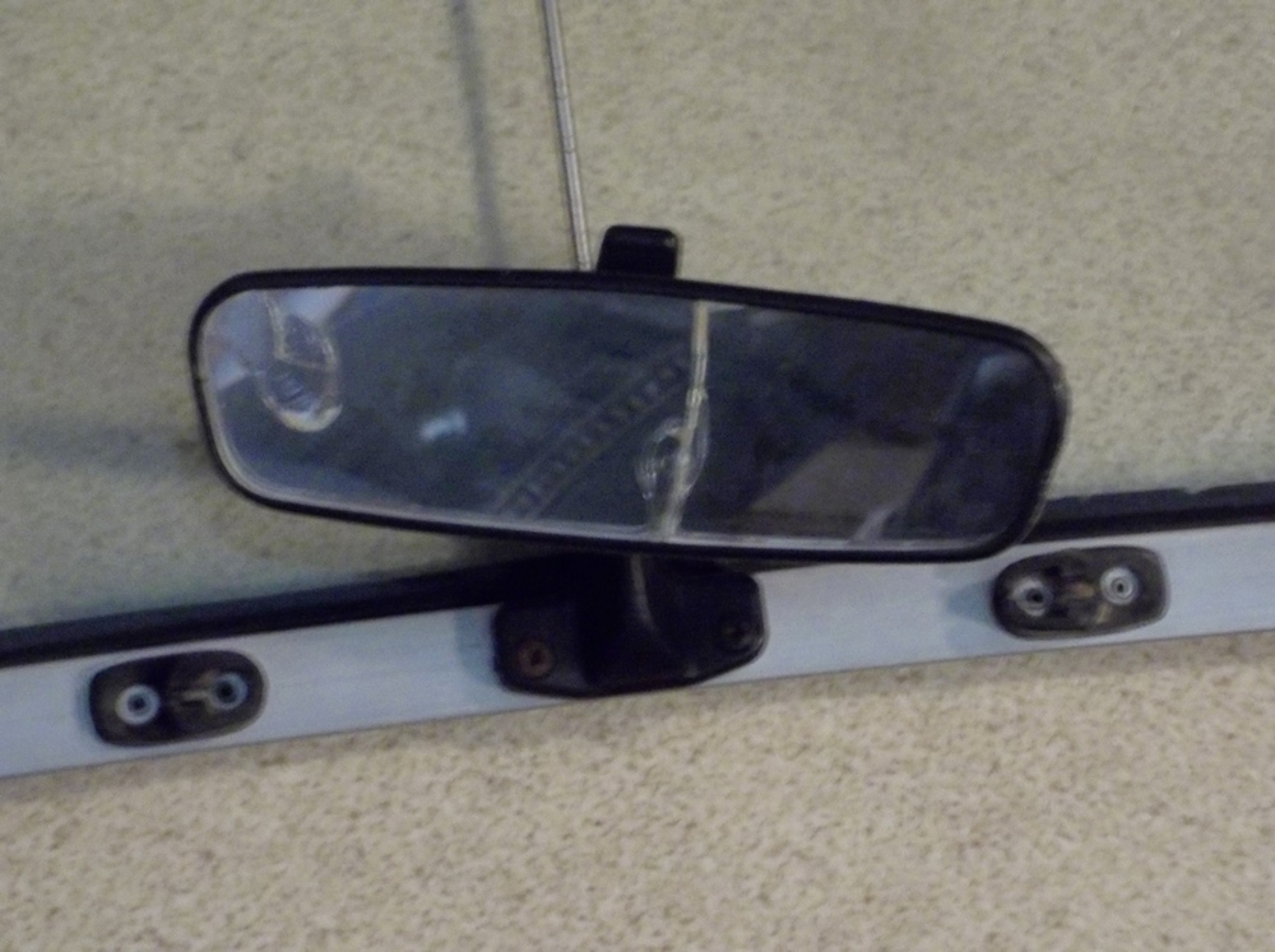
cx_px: 638
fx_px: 4965
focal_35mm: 135
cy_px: 476
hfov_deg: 14.6
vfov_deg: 11.0
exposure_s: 1/8
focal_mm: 24.5
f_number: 5.9
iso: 400
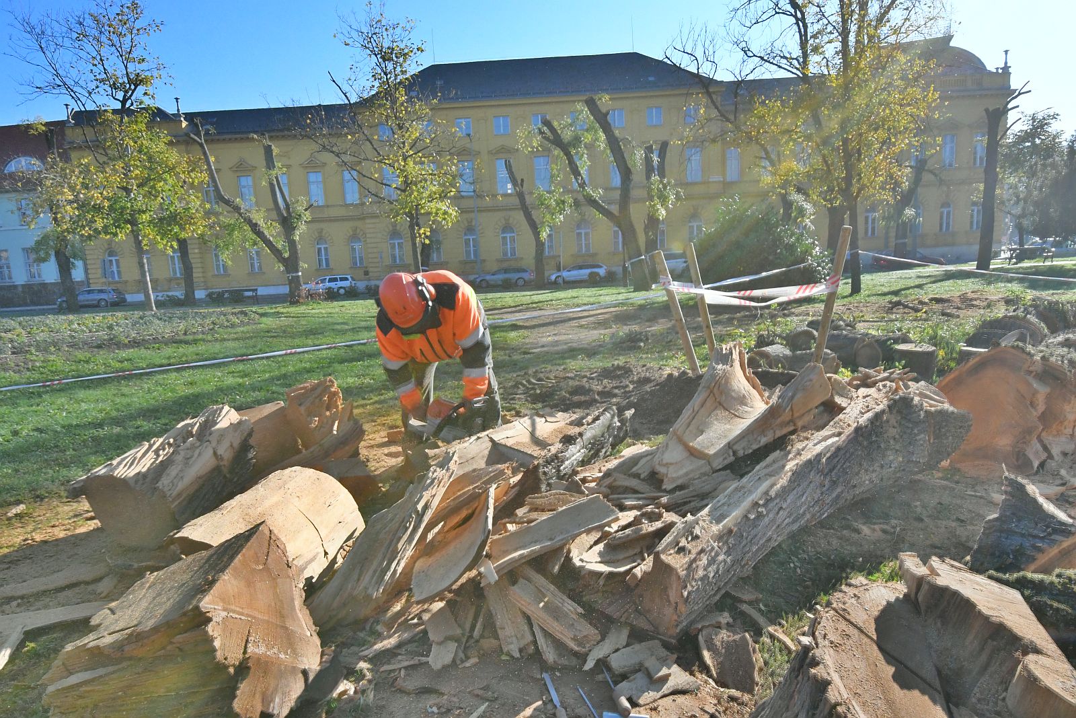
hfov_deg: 78.6
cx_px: 538
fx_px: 658
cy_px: 359
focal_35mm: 22
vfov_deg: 57.2
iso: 5000
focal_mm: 15
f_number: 18
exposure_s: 1/1000
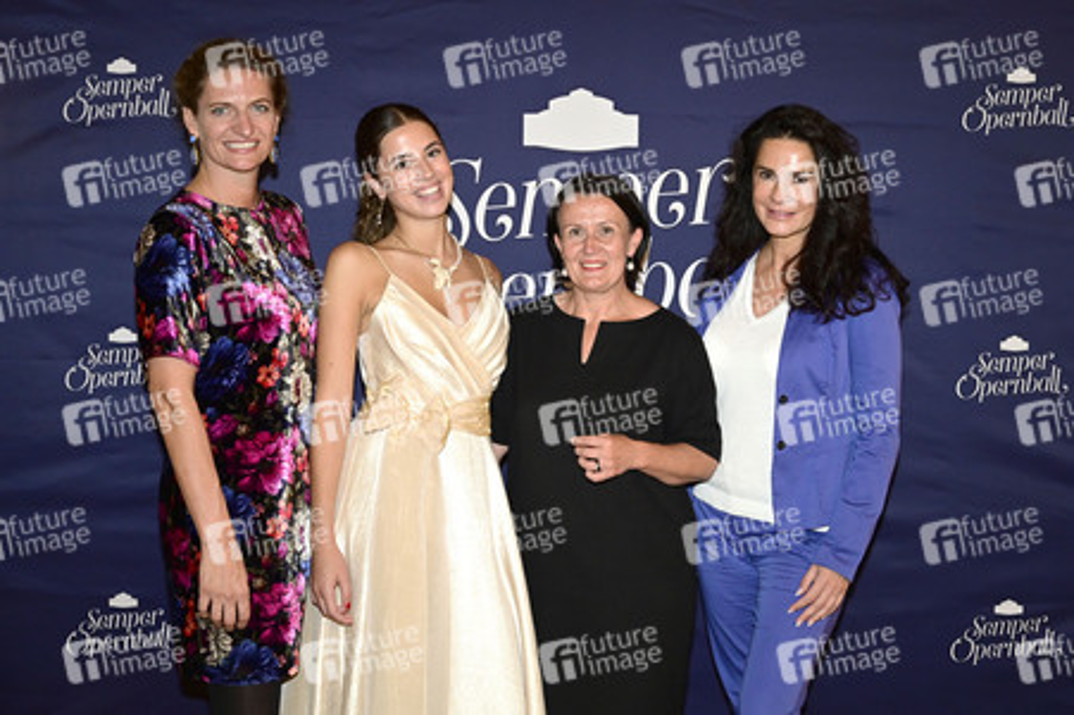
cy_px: 358
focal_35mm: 45
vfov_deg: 29.8
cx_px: 537
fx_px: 1341
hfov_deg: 43.6
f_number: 3.2
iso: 2000
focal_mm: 45
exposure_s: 1/200
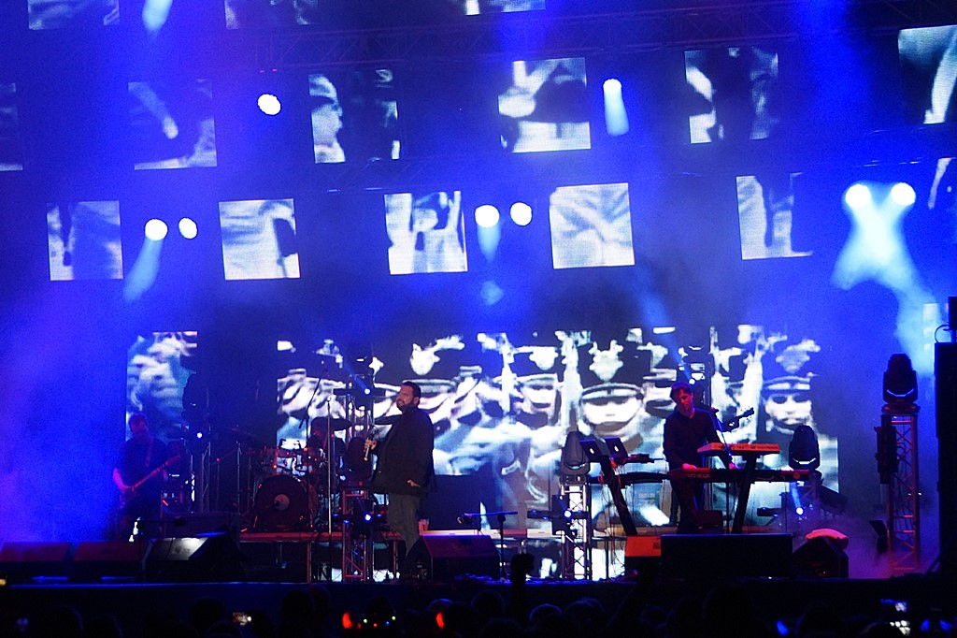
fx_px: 2192
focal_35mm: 82
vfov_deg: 16.5
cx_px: 478
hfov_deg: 24.6
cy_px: 319
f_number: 4.5
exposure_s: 1/125
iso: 1600
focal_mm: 55
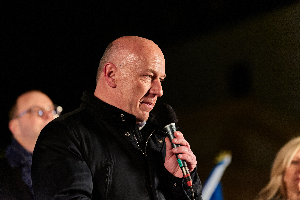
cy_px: 100
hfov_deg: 10.3
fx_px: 1667
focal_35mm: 200
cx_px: 150
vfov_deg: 6.9
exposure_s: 1/160
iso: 6400
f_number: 2.8
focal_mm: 200
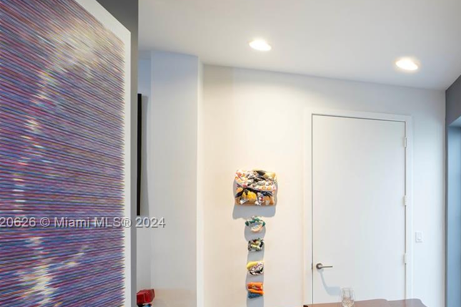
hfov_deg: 53.7
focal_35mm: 26
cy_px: 223
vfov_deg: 48.0
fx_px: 333
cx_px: 465
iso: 125
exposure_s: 1/1.43
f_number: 6.7
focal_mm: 12
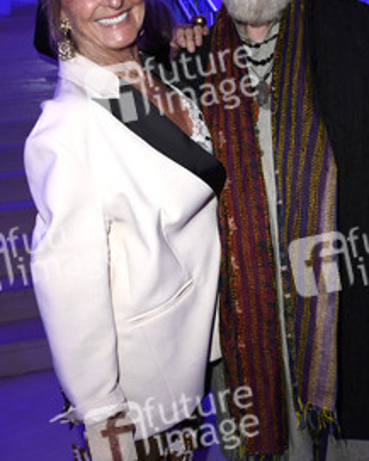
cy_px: 172
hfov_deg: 32.0
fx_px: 641
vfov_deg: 39.3
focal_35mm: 47
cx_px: 221
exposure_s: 1/100
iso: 2500
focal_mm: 34
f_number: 5.6
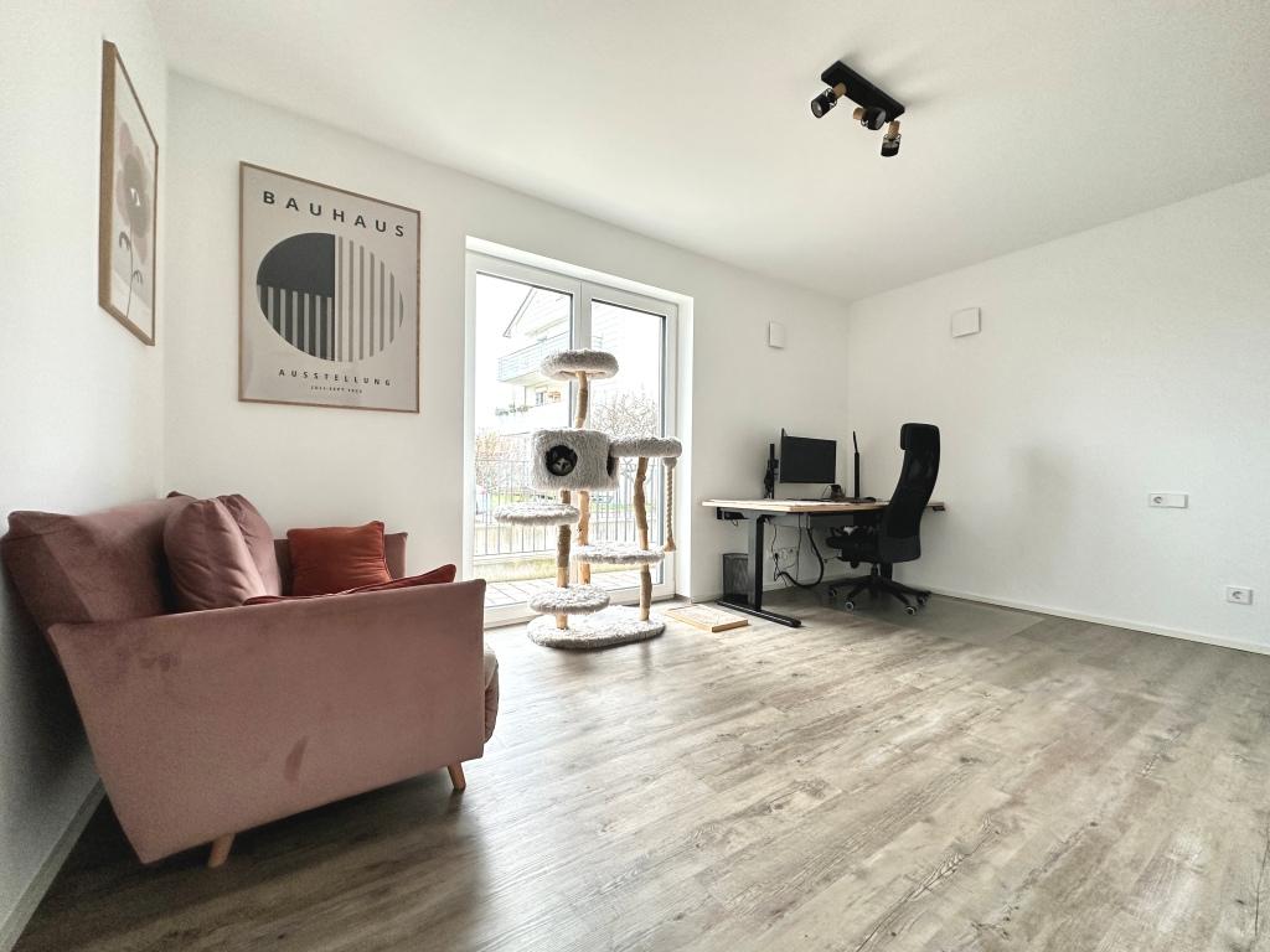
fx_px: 514
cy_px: 476
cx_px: 635
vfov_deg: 85.7
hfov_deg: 102.1
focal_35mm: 14
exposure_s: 1/99
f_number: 2.2
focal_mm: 2.22
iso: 200
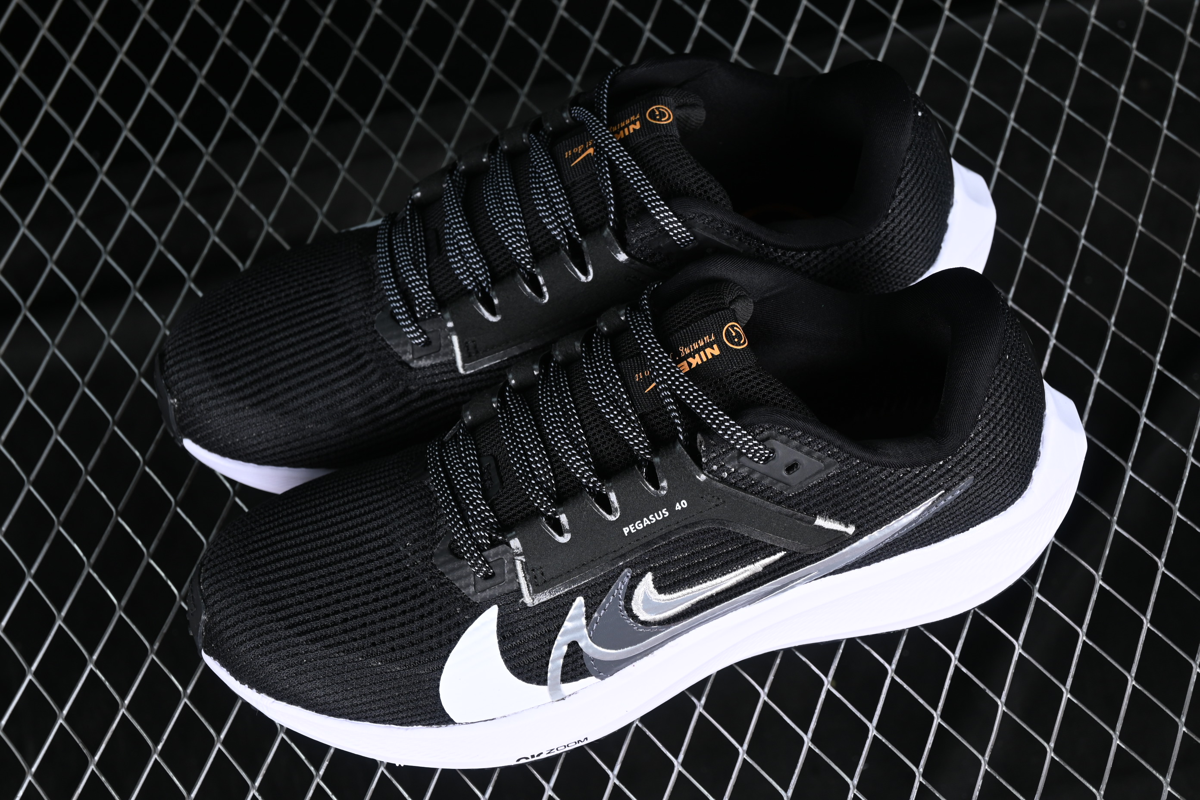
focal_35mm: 72
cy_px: 400
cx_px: 600
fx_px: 2400
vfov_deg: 18.9
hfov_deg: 28.1
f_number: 6.3
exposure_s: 1/50
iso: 160
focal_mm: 48
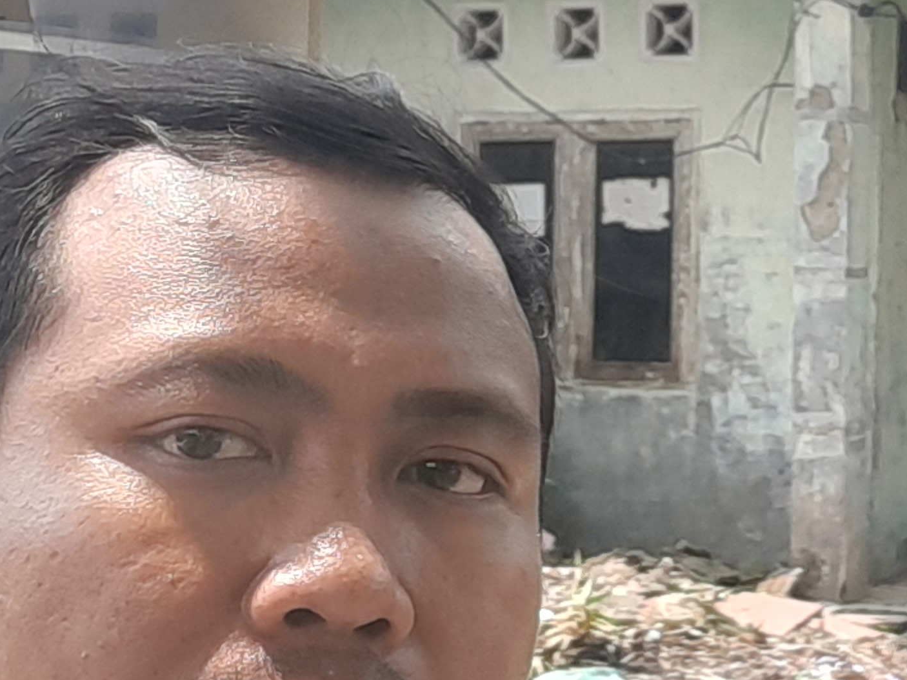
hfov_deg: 27.2
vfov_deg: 21.5
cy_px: 244
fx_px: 1781
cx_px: 881
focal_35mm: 68
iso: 64
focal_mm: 3.4
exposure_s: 1/560
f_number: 2
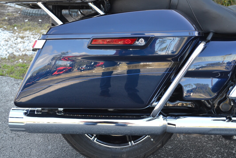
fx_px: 308
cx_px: 129
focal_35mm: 47
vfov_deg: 28.7
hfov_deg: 41.9
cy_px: 81
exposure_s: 1/125
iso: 360
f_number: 5.6
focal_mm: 28
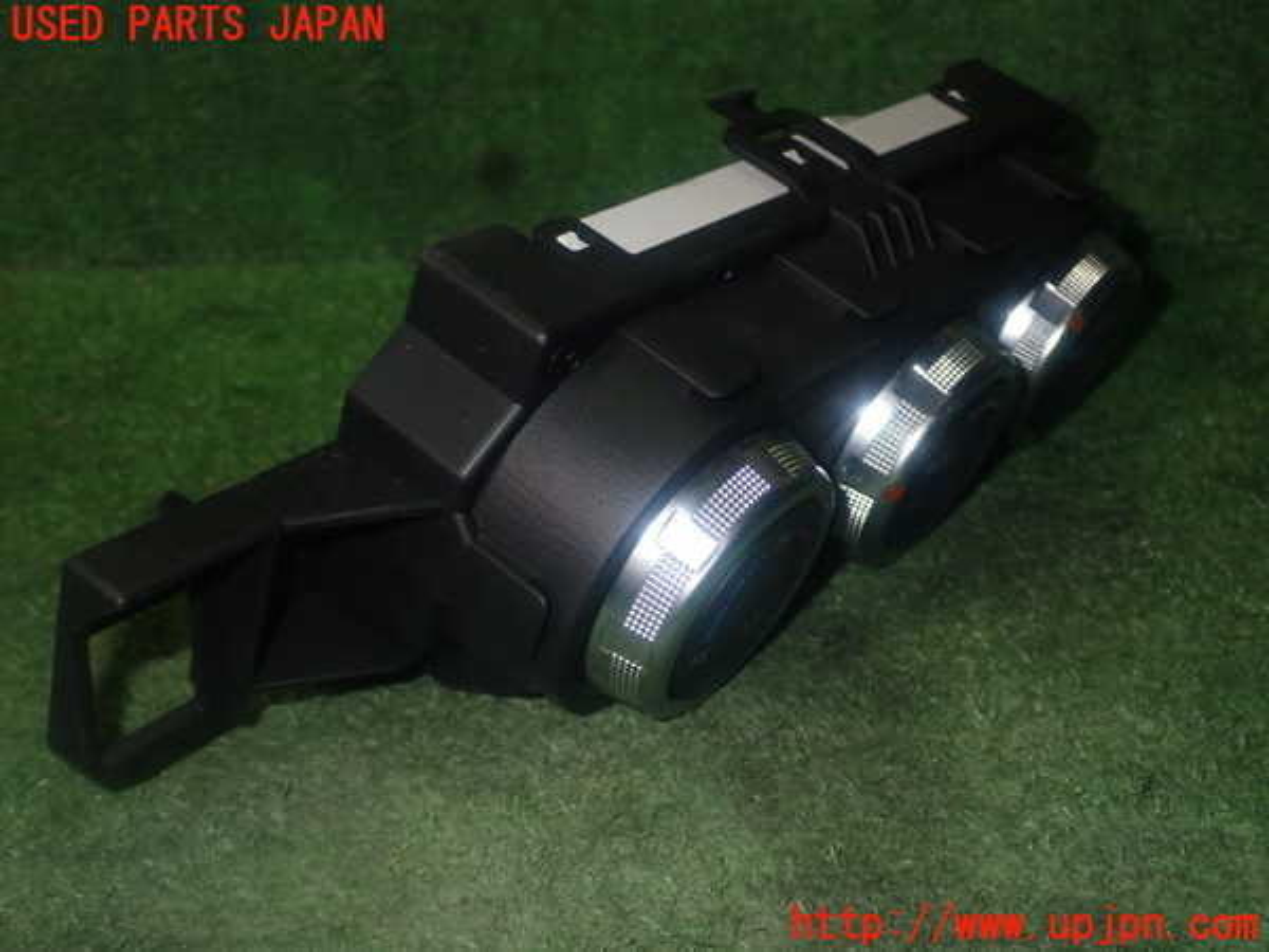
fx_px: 1613
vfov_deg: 32.9
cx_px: 634
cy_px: 476
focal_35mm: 44
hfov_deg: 42.9
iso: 400
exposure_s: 1/40
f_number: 9
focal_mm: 7.84
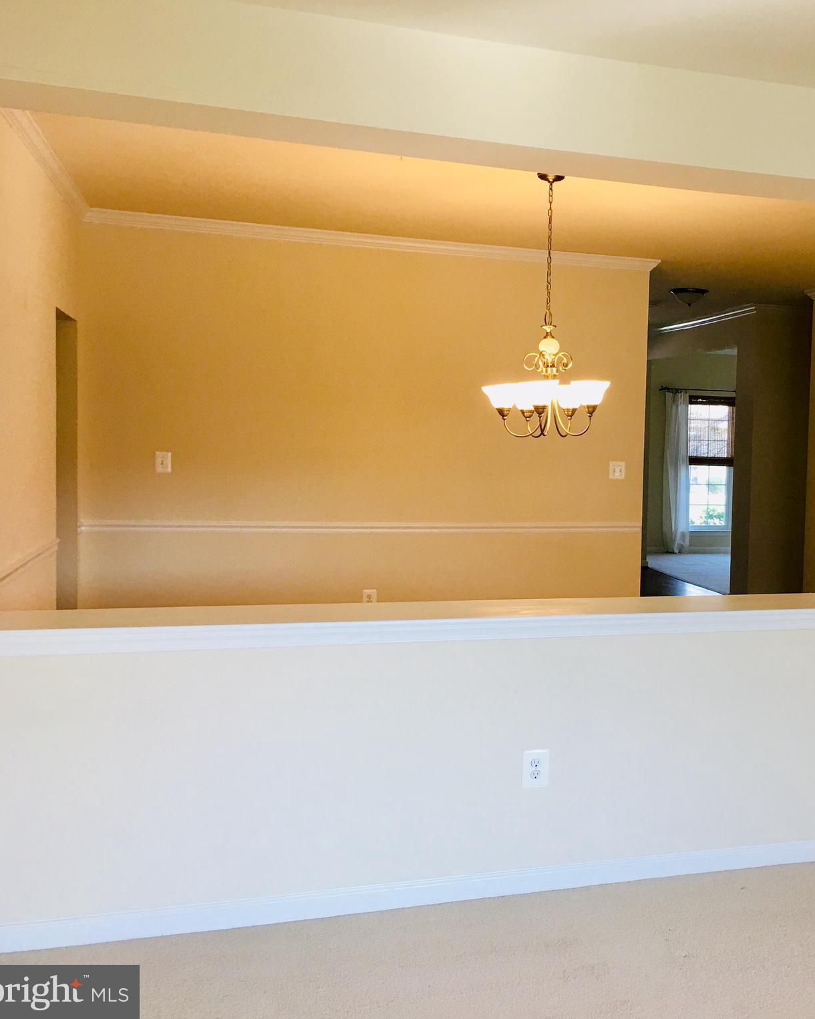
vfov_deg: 47.9
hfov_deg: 37.7
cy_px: 507
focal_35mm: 38
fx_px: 1146
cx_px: 657
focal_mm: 4.15
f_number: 2.2
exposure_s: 1/30
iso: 25
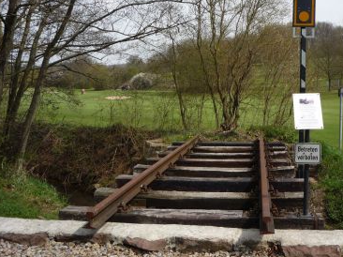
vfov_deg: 34.1
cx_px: 213
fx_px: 416
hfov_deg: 44.5
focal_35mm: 42
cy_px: 98
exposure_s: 1/400
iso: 100
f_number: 5
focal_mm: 5.2
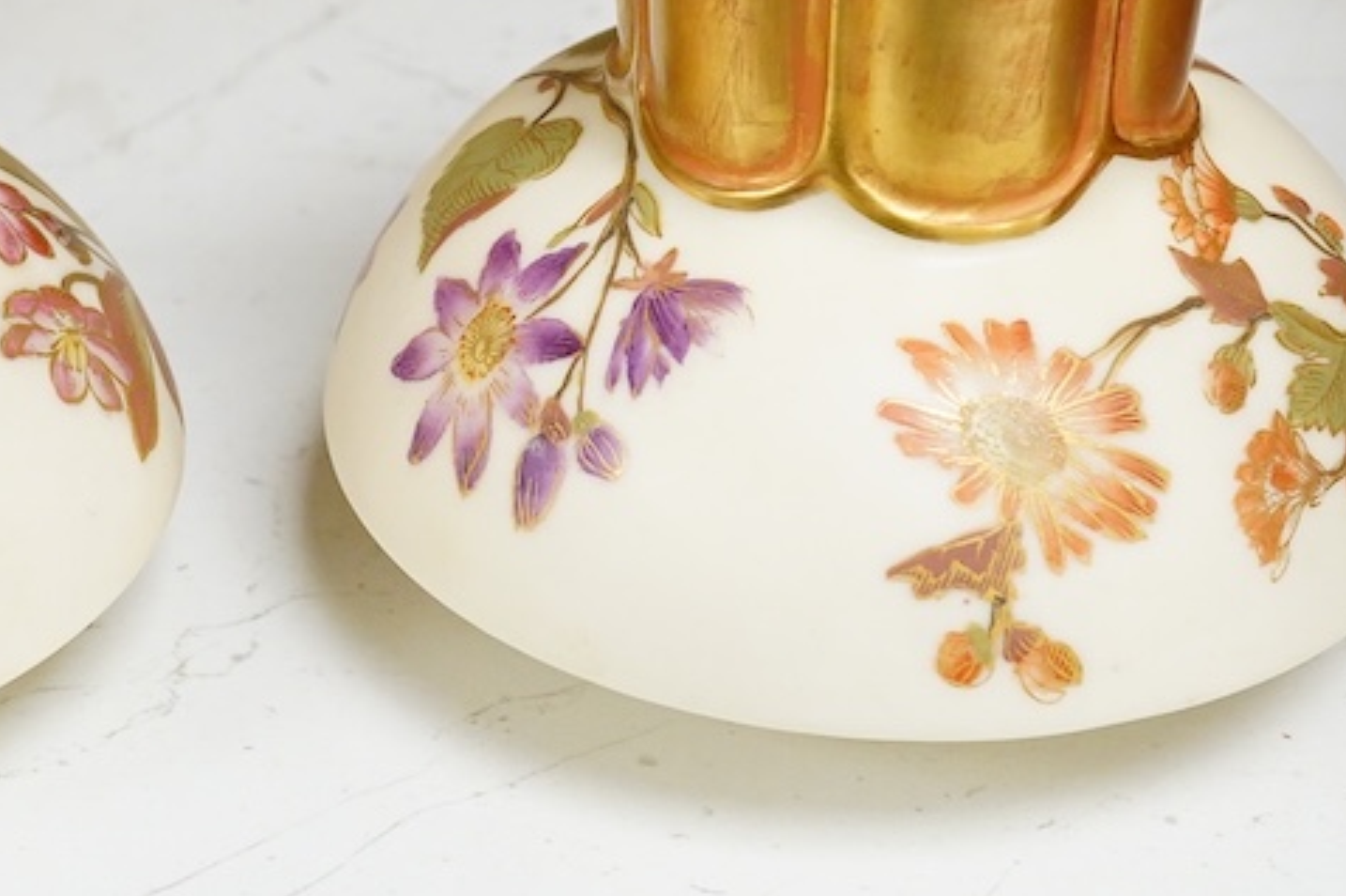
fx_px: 3960
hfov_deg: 19.2
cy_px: 175
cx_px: 336
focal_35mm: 106
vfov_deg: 12.8
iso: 2500
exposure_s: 1/160
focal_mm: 30
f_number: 10
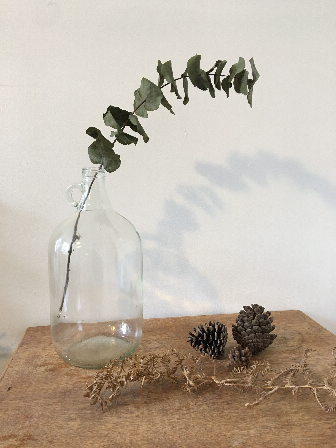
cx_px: 168
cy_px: 224
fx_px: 375
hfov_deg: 48.2
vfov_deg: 61.7
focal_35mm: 29
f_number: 2.2
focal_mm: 4.15
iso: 160
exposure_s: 1/33
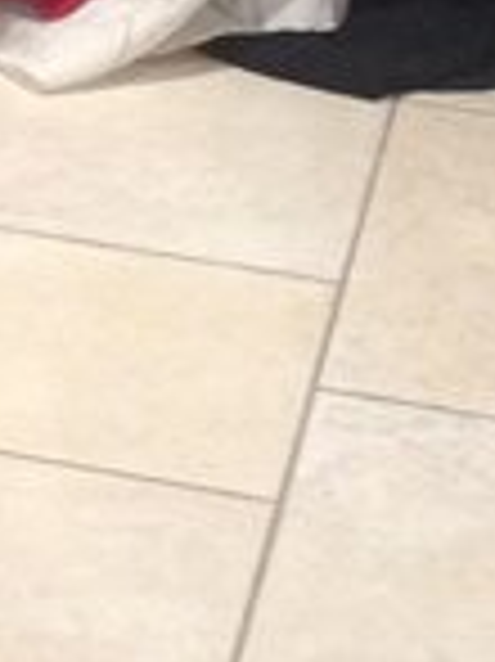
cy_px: -356
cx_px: -706
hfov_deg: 5.9
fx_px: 4621
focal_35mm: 242
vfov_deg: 8.0
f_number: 2.4
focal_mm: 4.12
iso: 200
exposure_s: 1/20
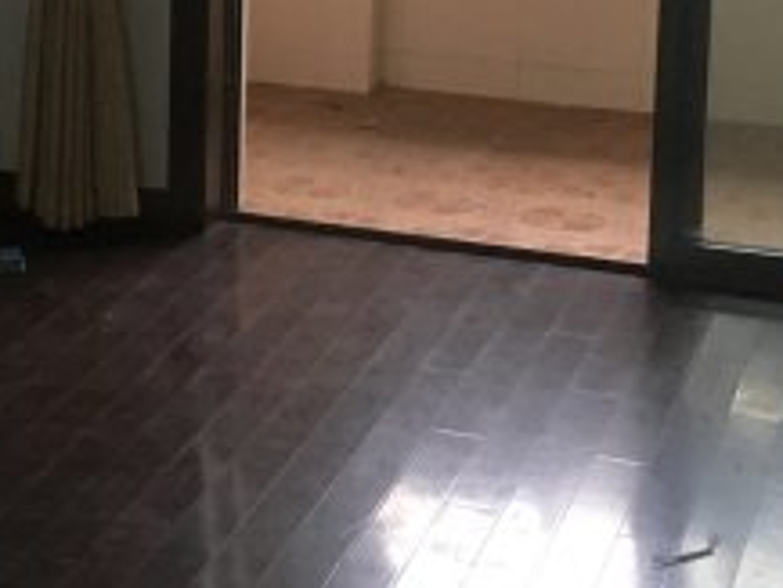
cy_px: -115
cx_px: -32
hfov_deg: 17.8
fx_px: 2422
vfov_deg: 13.5
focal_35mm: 107
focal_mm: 4.15
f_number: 2.2
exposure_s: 1/25
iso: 200
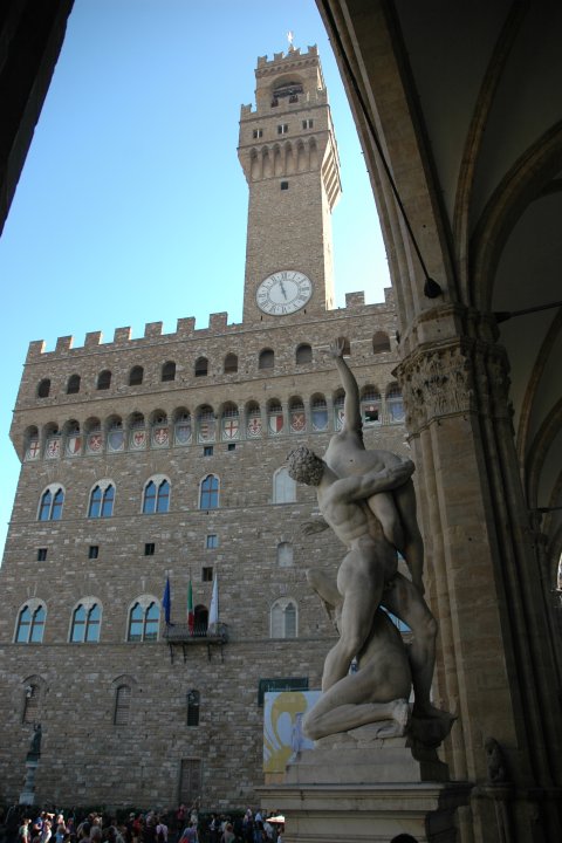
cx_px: 281
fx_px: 632
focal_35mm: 27
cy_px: 422
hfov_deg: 47.9
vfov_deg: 67.4
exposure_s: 1/500
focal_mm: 18
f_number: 3.5
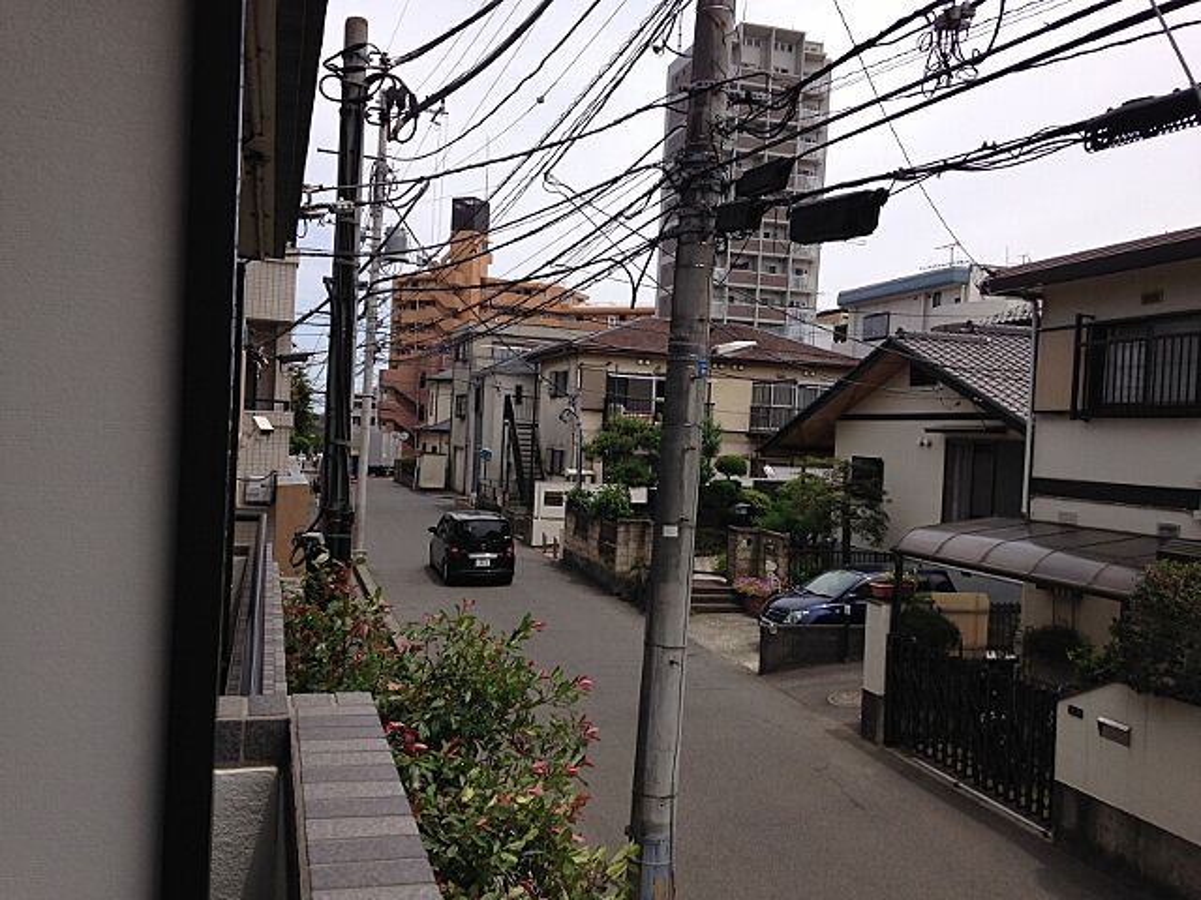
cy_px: 450
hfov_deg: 55.4
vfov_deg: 42.9
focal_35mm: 33
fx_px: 1145
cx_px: 600
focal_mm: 4.12
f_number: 2.4
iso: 50
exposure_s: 1/1595
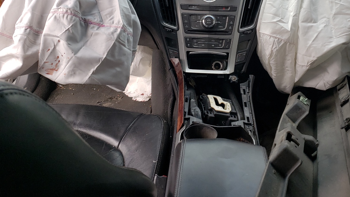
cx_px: 198
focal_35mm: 38
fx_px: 353
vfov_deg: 30.8
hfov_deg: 52.6
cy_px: 57
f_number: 1.5
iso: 50
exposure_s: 1/154
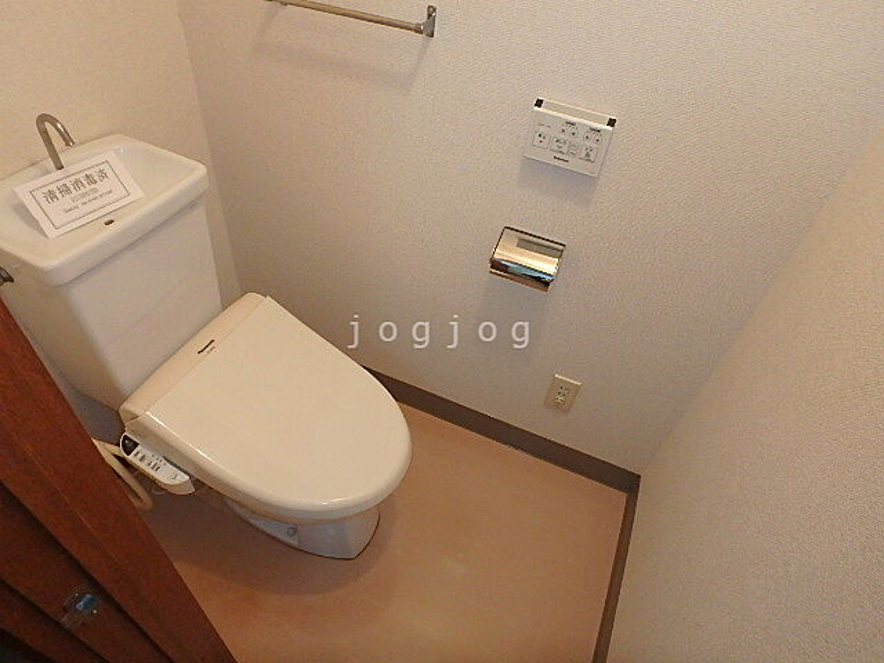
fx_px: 536
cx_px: 442
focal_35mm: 21
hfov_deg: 79.0
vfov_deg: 63.4
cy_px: 332
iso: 400
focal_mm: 3.7
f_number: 3.5
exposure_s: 1/30
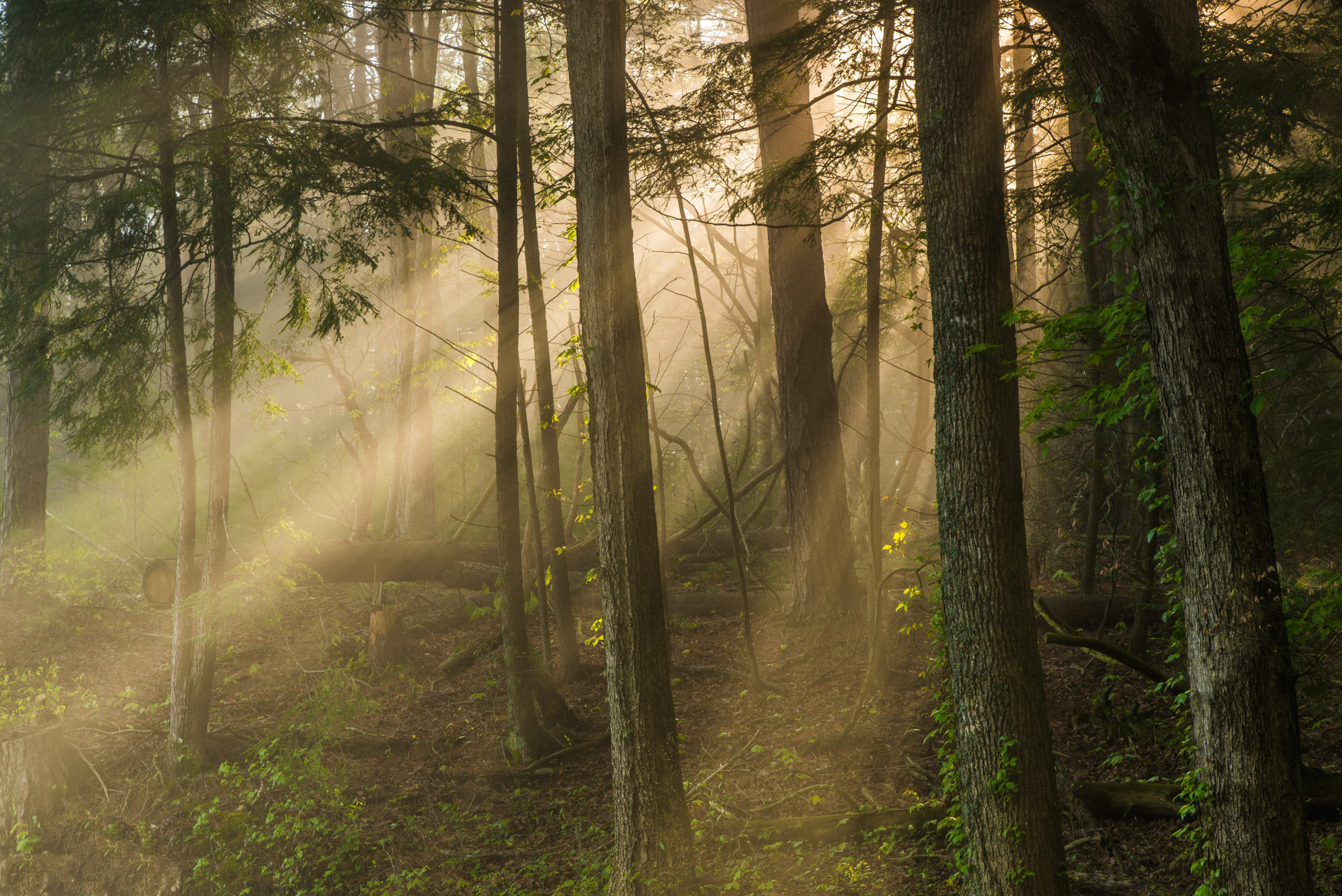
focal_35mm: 78
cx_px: 671
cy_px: 448
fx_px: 2909
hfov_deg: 26.0
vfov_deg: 17.5
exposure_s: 1/15
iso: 200
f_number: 11
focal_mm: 78
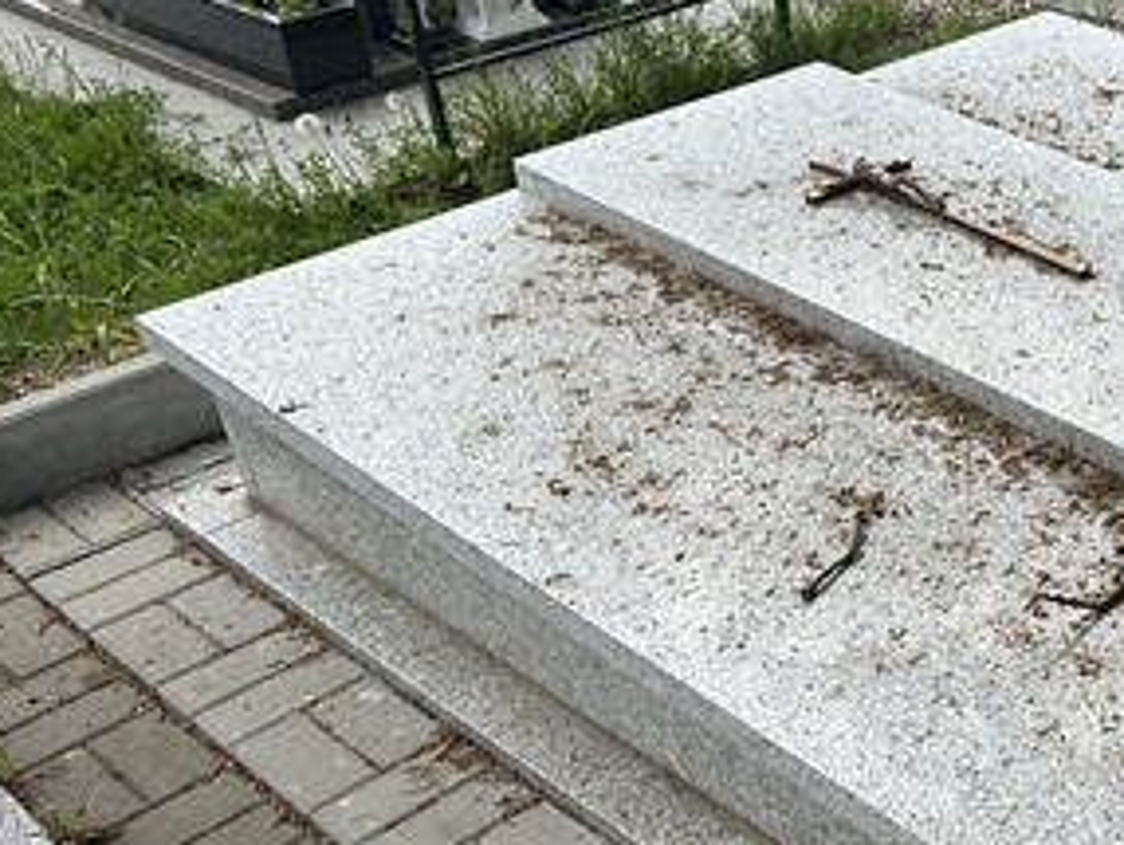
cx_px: 1165
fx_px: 1787
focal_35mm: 55
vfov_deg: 26.5
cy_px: 511
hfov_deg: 31.8
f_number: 1.5
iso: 50
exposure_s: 1/1311
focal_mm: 5.7
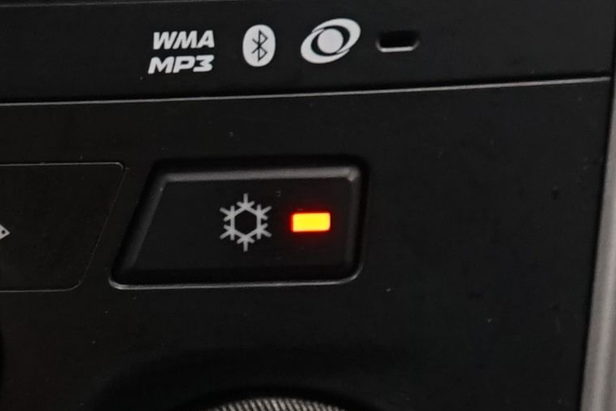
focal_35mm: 222
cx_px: -196
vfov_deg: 6.2
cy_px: 129
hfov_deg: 9.1
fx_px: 3799
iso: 800
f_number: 4
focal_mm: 28
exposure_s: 1/15
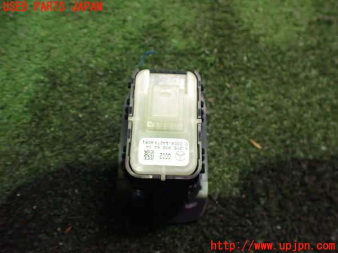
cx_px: 169
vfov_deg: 46.8
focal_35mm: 30
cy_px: 126
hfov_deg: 60.0
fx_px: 293
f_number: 2.3
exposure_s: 1/30
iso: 800
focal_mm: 5.4
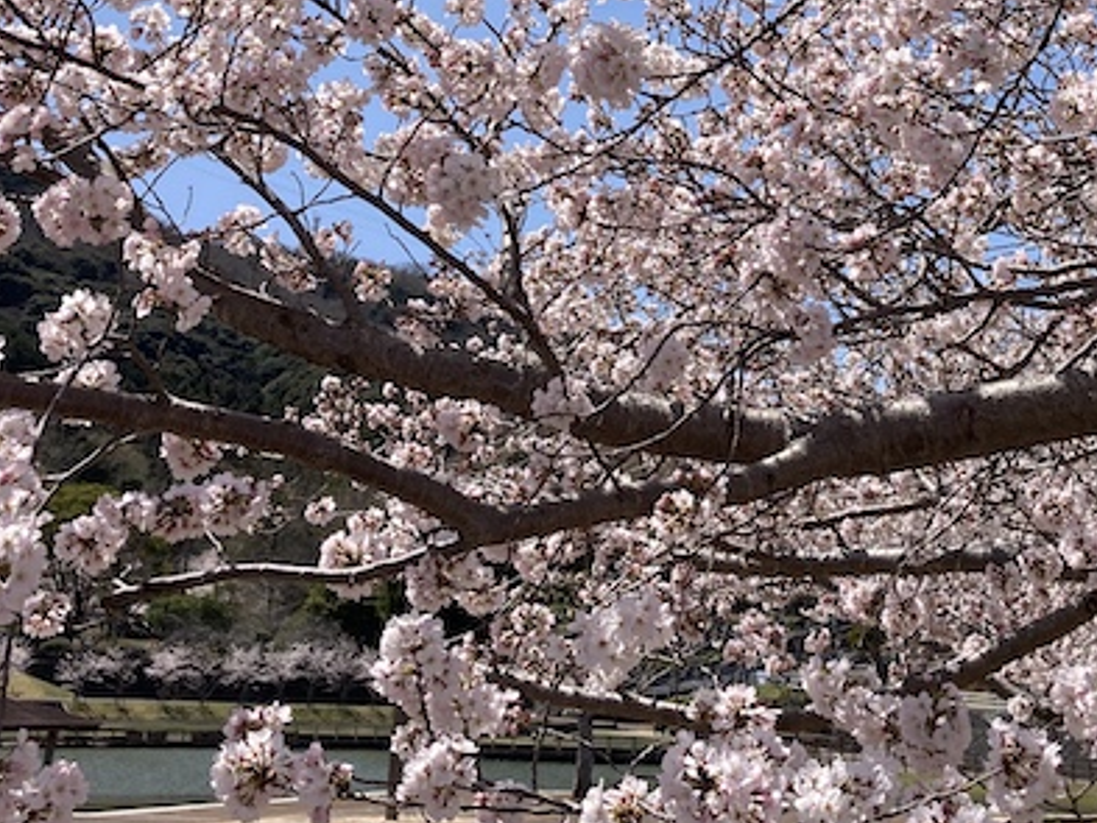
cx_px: 754
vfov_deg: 24.8
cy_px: 56
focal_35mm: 57
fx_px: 1807
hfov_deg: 33.4
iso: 20
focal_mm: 3.99
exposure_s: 1/2404
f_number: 1.8
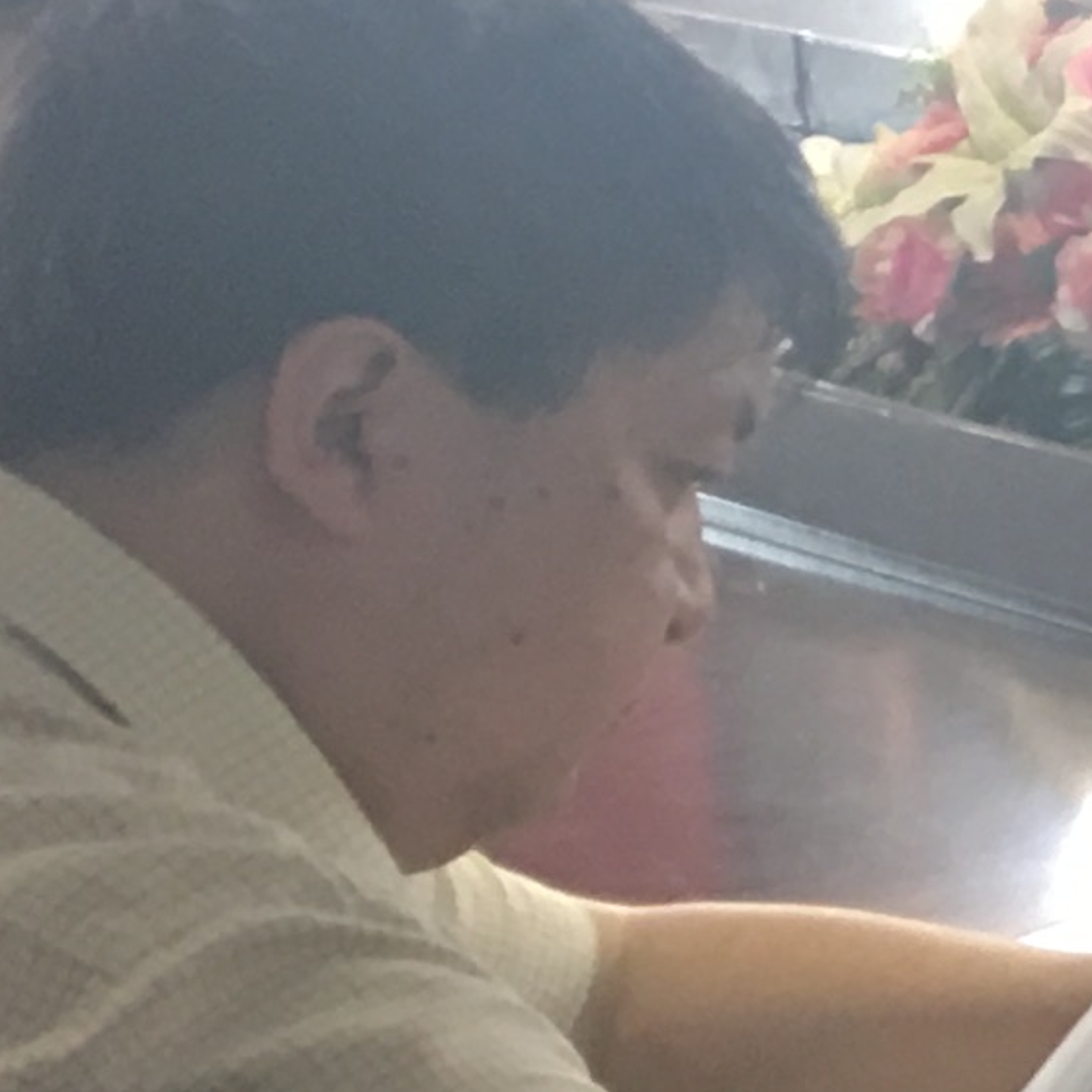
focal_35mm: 185
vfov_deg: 9.5
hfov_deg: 7.6
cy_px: 447
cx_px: 3821
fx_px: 6603
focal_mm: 4.15
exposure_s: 1/17
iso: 50
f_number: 2.2
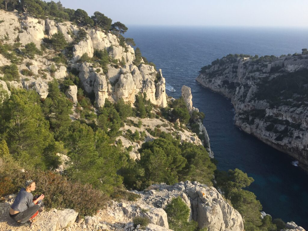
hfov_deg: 61.7
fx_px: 258
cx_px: 154
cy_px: 116
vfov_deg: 48.2
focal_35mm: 29
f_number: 2.2
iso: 32
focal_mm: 4.15
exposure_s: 1/1068
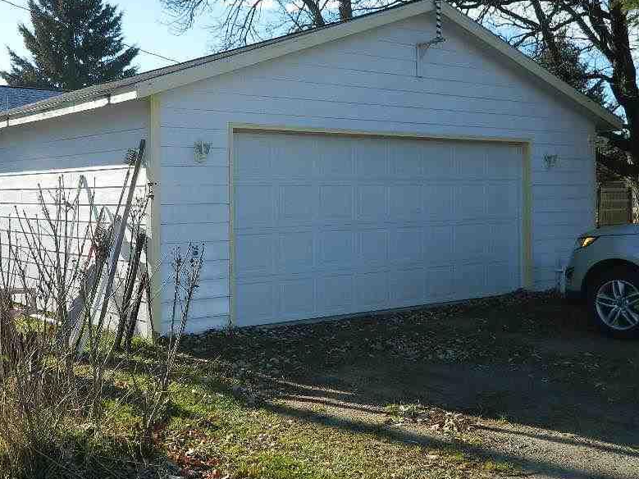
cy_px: 194
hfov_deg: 41.2
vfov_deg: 31.4
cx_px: 285
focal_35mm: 46
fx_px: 849
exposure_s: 1/640
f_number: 3.3
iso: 110
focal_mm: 6.2
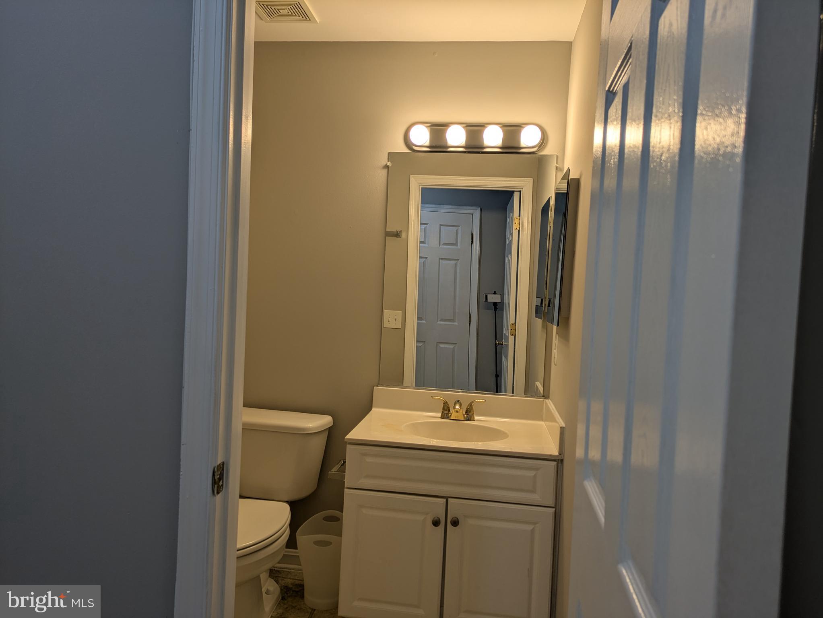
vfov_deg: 54.9
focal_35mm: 25
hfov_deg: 69.4
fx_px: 595
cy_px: 309
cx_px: 412
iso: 37
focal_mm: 5.43
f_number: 1.89
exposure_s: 1/132
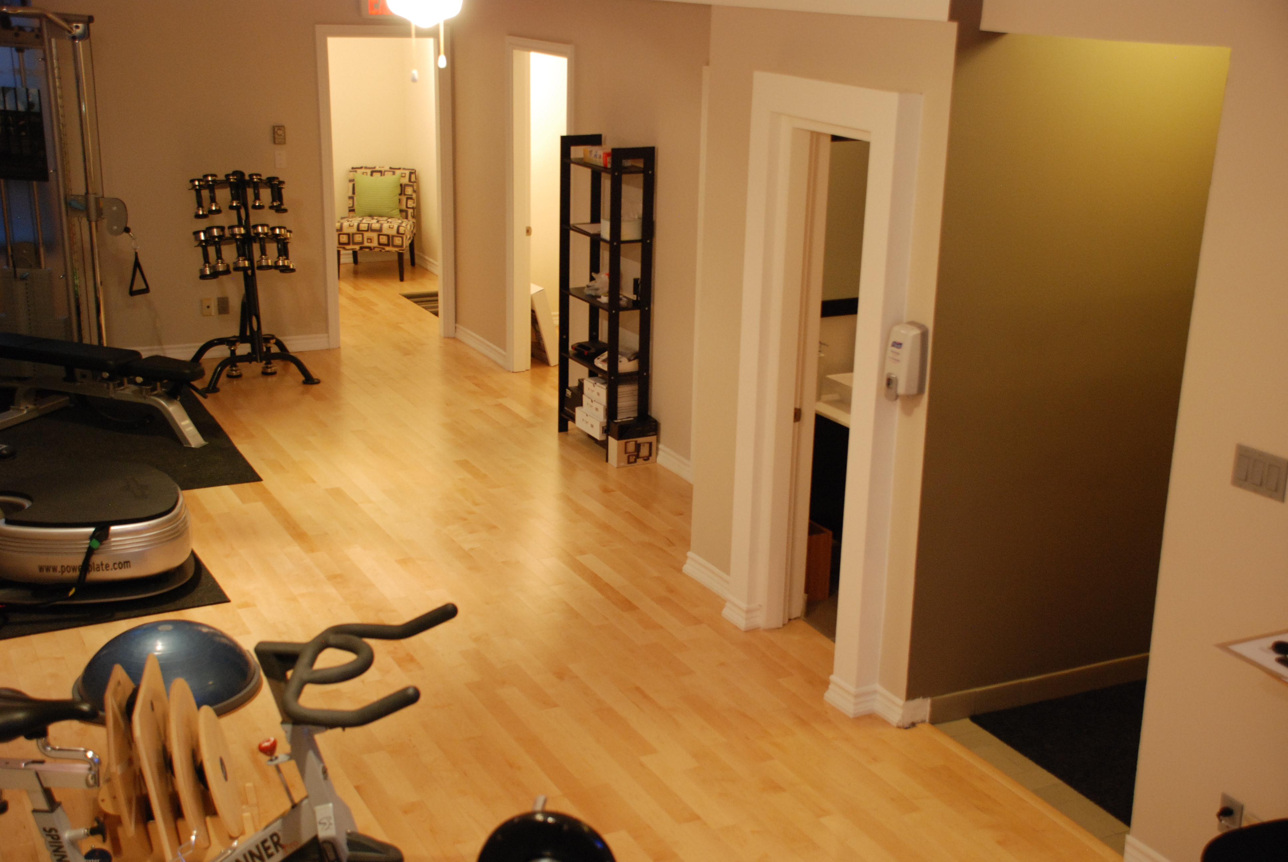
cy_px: 431
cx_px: 644
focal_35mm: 42
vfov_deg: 32.0
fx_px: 1504
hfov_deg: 46.3
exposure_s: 1/13
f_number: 4
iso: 640
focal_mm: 28
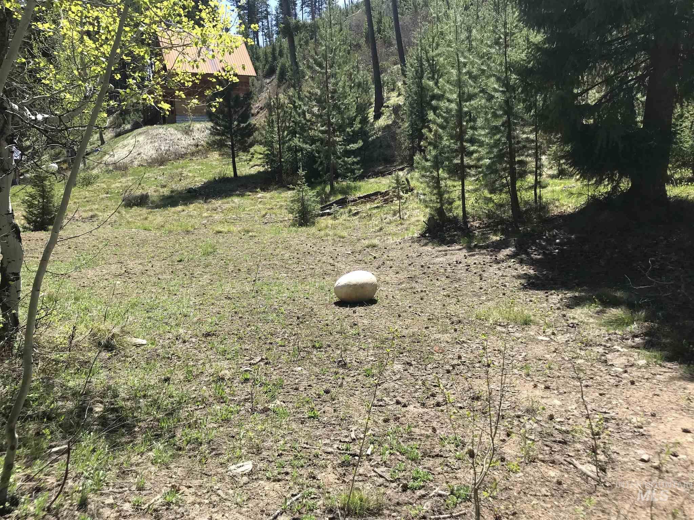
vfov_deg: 49.7
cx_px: 347
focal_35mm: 28
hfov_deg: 63.4
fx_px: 561
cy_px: 260
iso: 20
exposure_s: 1/1294
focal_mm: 3.99
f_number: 1.8
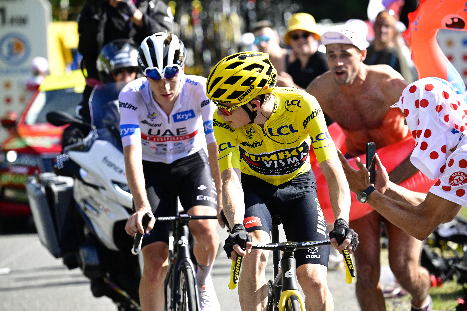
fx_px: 3502
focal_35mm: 270
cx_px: 234
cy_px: 156
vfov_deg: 5.1
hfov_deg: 7.6
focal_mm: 270
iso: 2000
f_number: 7.1
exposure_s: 1/2000
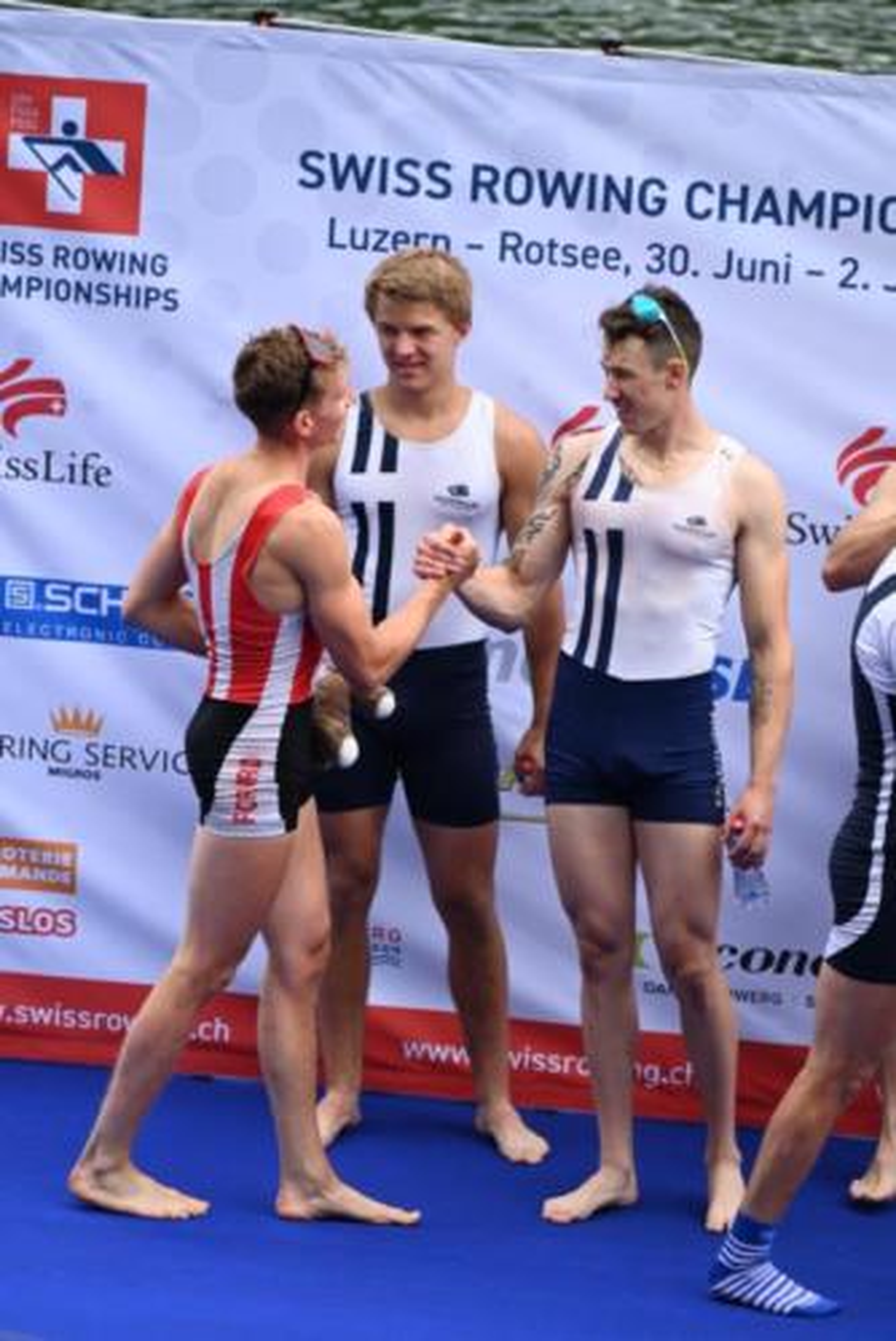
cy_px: 670
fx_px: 7456
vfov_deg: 10.3
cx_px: 448
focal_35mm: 200
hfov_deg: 6.9
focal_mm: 200
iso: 360
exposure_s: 1/500
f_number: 6.3
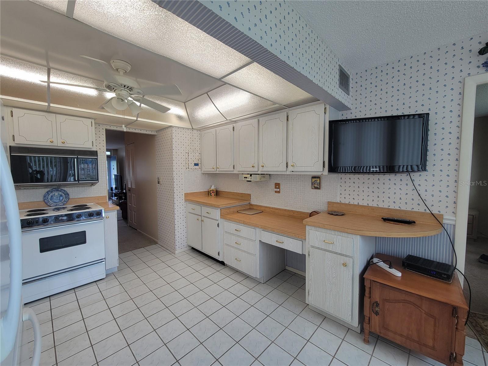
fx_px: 183
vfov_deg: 89.9
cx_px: 244
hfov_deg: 106.2
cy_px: 183
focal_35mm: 13
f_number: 2.2
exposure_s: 1/120
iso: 64
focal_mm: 2.2
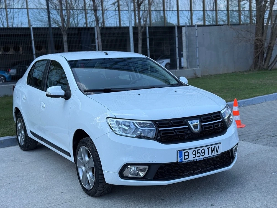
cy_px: 104
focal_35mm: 48
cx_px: 138
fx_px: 384
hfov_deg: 39.7
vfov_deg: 30.3
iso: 80
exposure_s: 1/1678
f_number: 1.78
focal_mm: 6.76
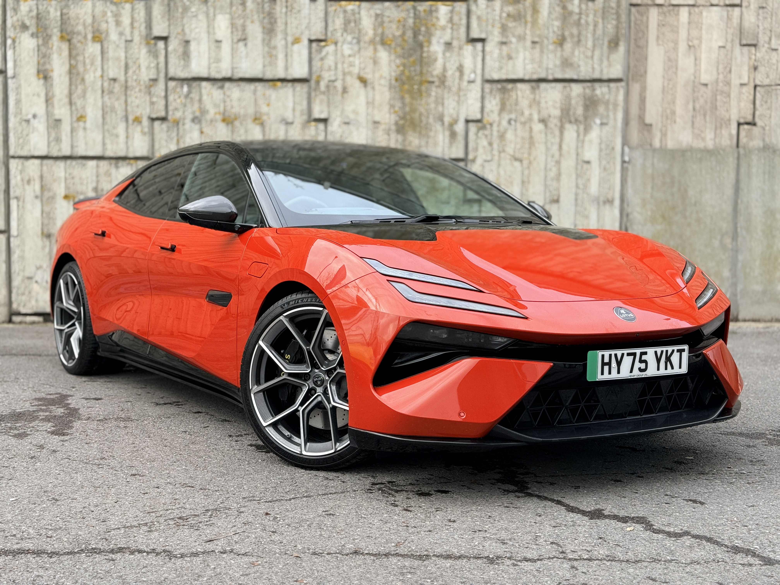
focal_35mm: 48
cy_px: 292
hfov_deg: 39.7
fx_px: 1082
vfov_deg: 30.3
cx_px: 390
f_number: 1.78
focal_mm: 6.76
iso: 50
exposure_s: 1/121
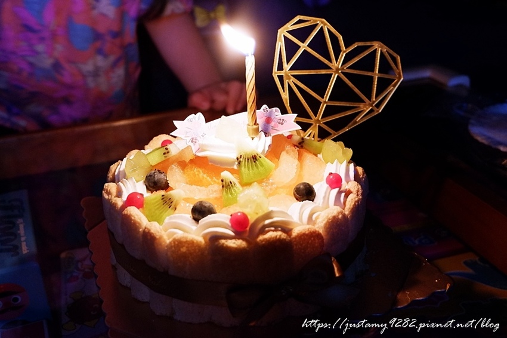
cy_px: 169
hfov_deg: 49.6
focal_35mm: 39
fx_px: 549
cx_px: 254
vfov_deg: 34.2
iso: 3200
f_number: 4.5
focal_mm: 26.9
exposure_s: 1/20
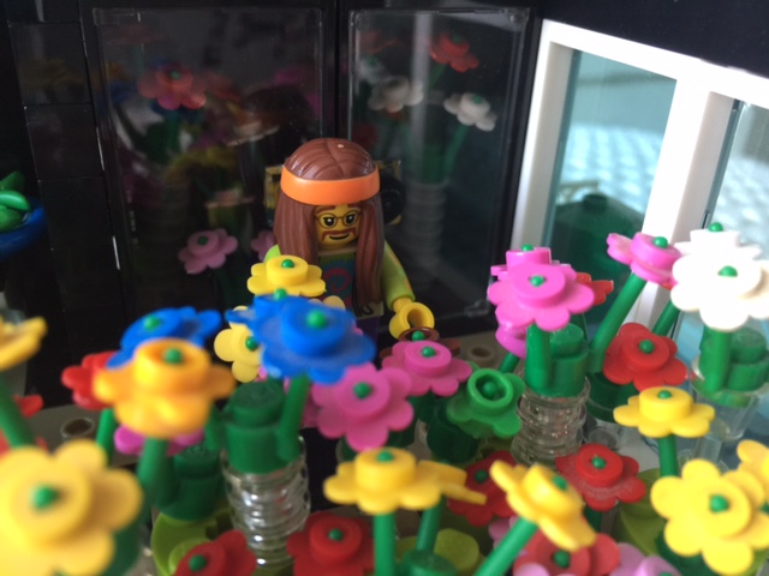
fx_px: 644
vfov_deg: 48.2
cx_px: 384
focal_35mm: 29
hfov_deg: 61.7
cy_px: 288
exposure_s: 1/15
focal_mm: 4.15
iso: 50
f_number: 2.2
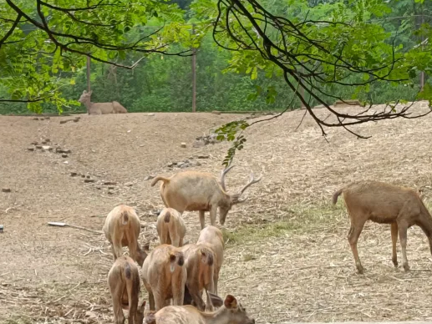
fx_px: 1286
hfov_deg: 19.0
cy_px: 246
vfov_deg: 14.3
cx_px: 150
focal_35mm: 103
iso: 50
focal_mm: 4.84
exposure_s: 1/317
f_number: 1.88
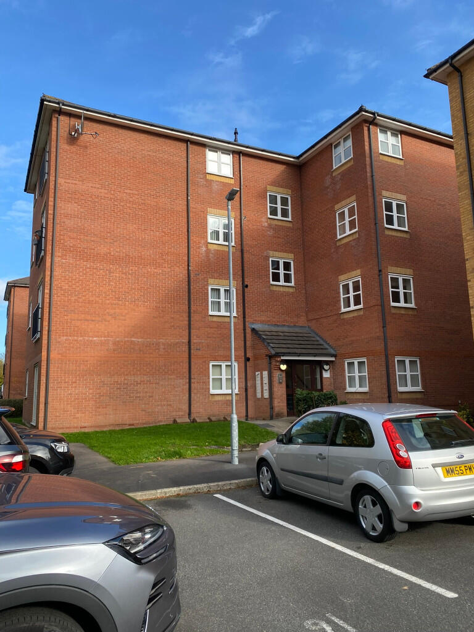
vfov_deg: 67.3
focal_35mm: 26
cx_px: 237
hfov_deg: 53.1
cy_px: 316
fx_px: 475
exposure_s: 1/877
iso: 32
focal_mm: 4.25
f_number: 1.8
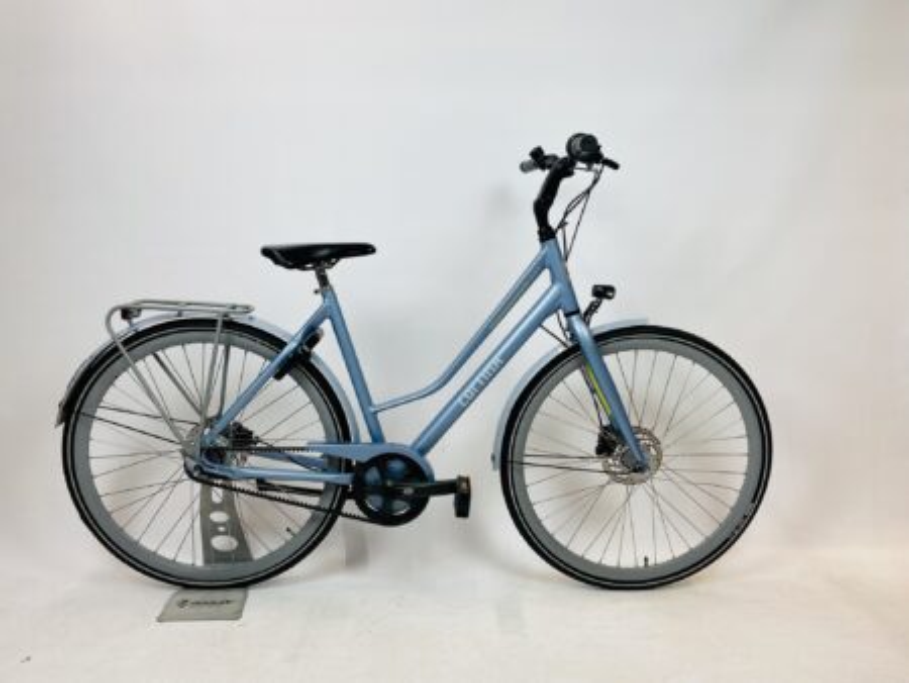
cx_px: 454
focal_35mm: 26
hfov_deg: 67.3
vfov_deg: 53.1
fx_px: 683
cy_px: 342
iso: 80
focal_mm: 4.25
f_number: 1.8
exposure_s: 1/100
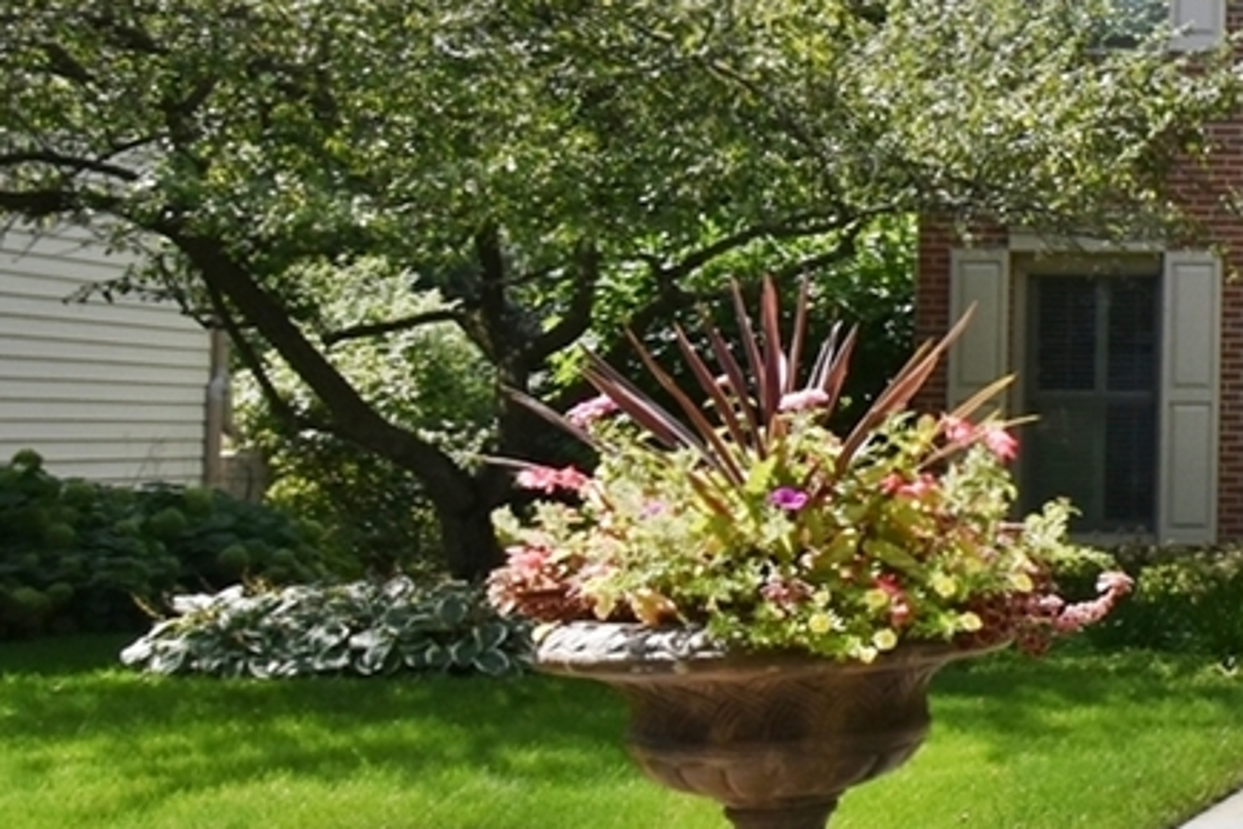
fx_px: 2313
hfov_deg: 22.0
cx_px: 2092
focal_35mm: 67
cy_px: 326
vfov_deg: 20.3
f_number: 9
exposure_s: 1/320
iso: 200
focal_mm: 12
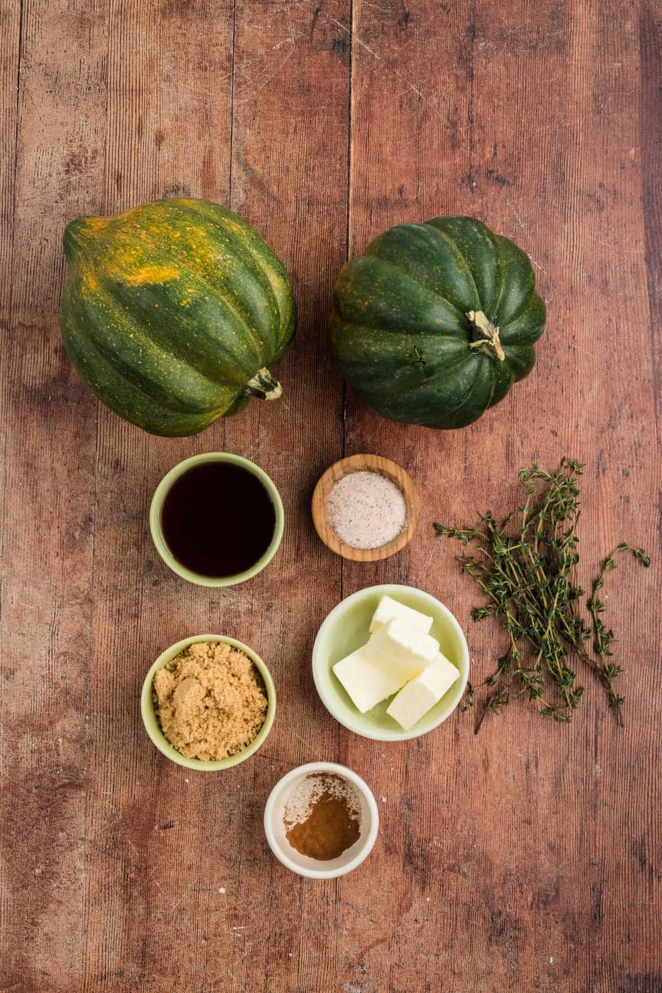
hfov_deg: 27.0
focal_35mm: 50
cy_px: 496
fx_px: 1379
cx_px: 331
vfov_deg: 39.6
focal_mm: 50
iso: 1600
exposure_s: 1/200
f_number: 11
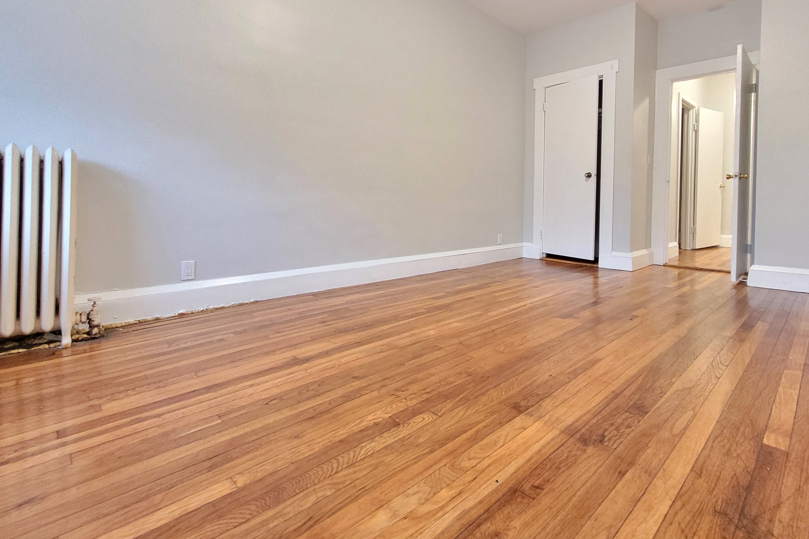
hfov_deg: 93.2
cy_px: 215
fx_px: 382
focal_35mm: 17
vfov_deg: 69.7
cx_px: 429
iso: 640
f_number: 2.2
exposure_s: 1/24
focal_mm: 1.74
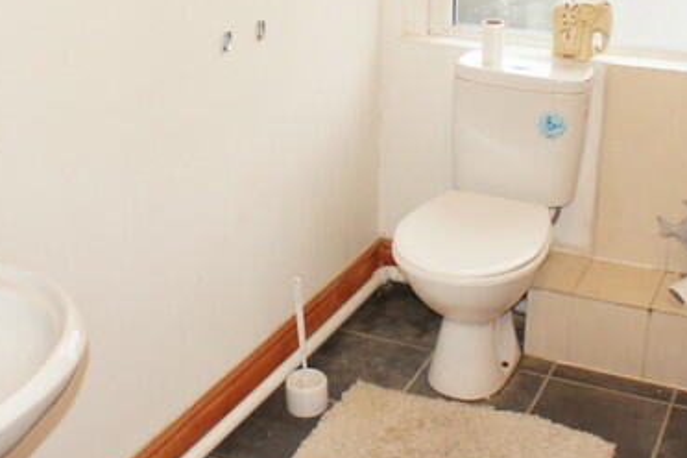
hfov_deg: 30.5
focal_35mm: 66
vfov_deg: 20.5
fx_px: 1259
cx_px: 401
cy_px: 132
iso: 640
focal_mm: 16
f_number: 2.8
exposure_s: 1/60
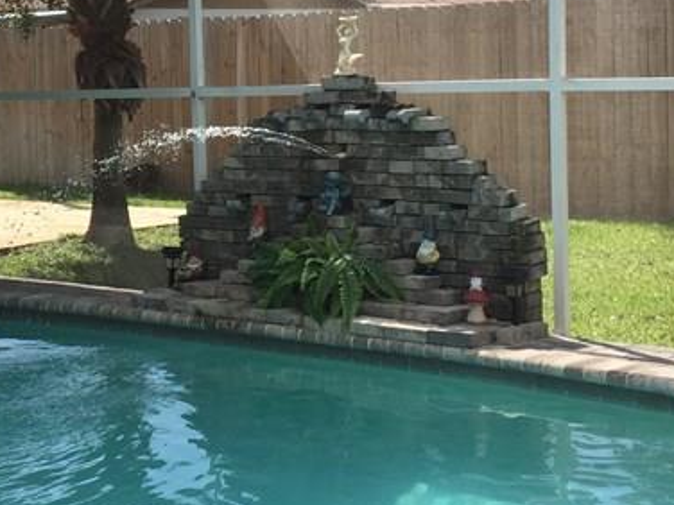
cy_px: 172
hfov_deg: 24.0
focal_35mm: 79
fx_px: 1538
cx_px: 66
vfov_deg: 18.6
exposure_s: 1/824
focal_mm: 4.15
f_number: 2.2
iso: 32
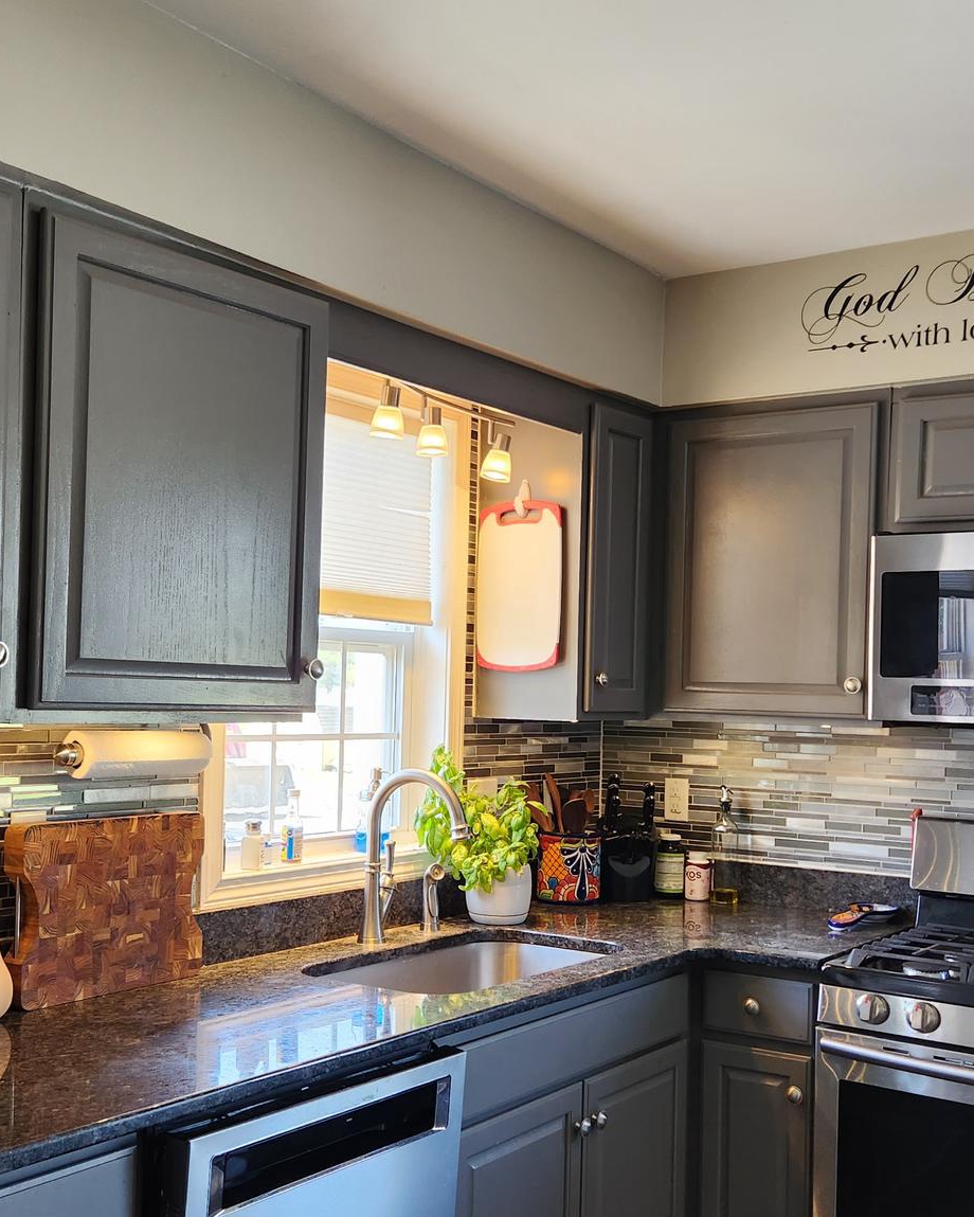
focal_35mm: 40
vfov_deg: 45.5
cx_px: 530
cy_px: 730
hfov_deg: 37.3
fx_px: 1441
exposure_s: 1/120
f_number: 1.8
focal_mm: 5.4
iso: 200
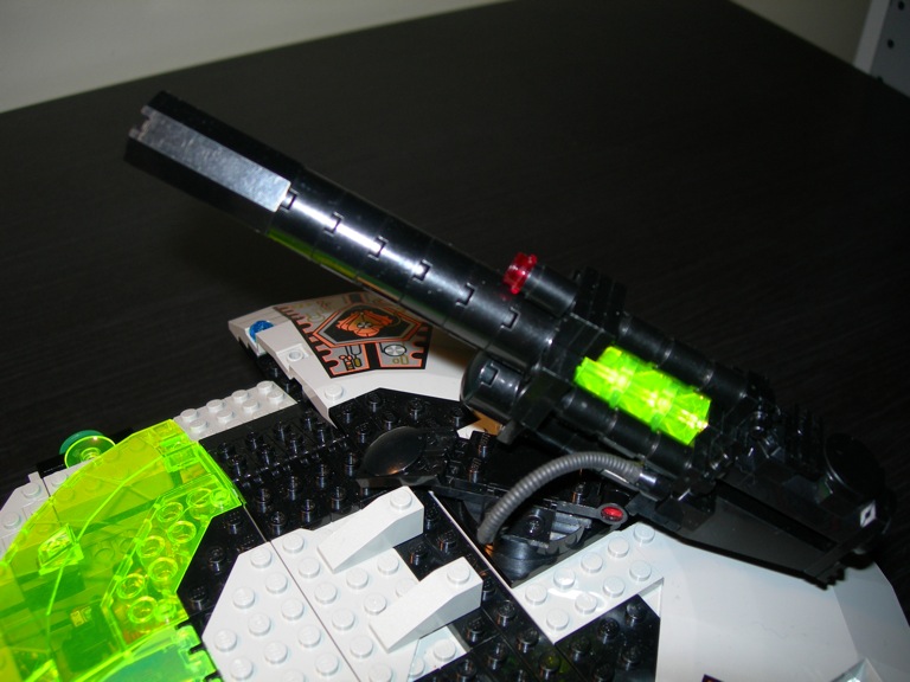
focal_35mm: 38
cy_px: 341
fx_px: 999
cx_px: 455
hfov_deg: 49.0
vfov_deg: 37.7
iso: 50
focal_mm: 7.8
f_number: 2.8
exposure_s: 1/60.1
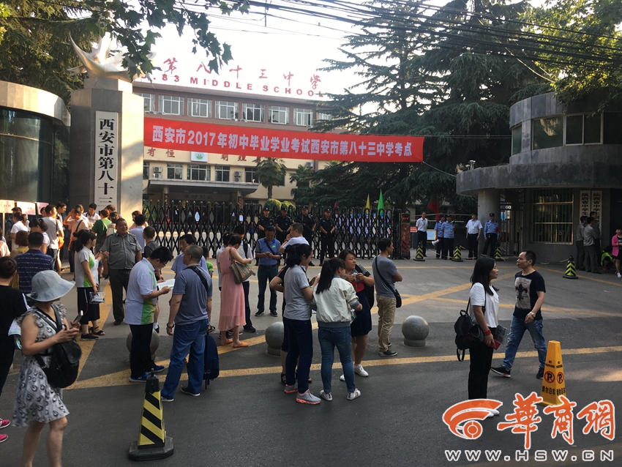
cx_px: 311
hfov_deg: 61.6
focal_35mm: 29
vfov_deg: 48.2
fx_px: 521
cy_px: 234
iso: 25
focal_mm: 4.15
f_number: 2.2
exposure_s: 1/122
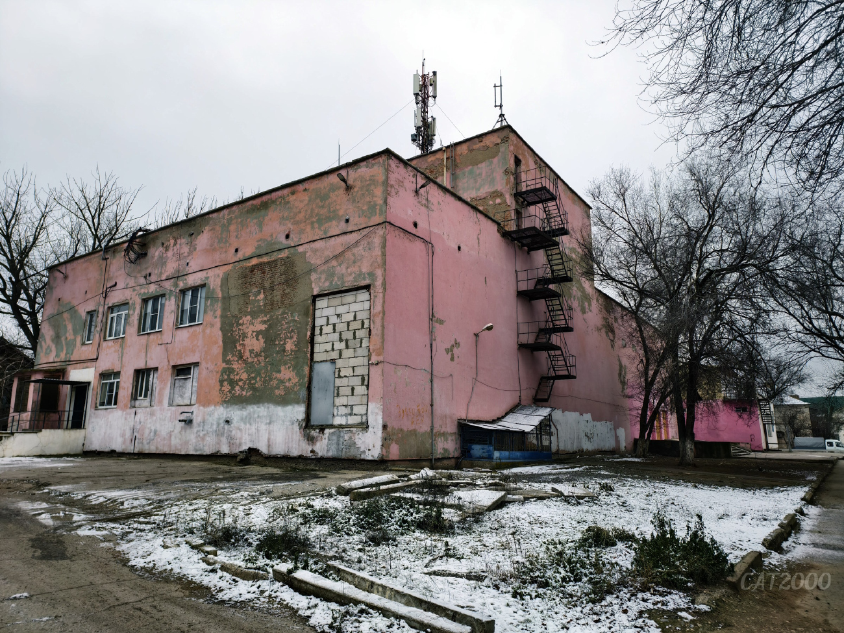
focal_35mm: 23
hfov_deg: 73.9
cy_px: 316
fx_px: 561
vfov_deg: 58.9
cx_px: 422
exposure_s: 1/609
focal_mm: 6.54
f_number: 1.57
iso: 72
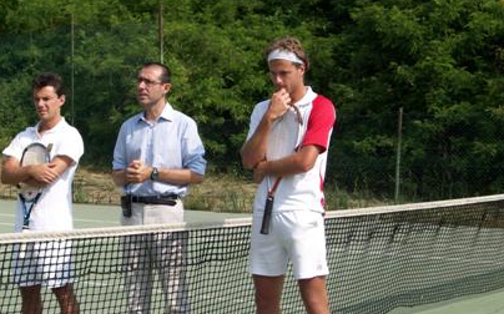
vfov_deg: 16.7
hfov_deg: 26.5
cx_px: 225
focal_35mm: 78
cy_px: 184
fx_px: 1071
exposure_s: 1/608
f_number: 4.1
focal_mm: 11
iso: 64
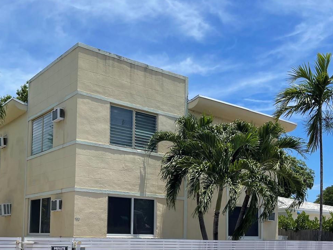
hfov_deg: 43.7
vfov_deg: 32.7
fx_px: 414
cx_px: 142
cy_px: 199
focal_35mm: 43
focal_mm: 5.1
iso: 32
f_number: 1.6
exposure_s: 1/3165
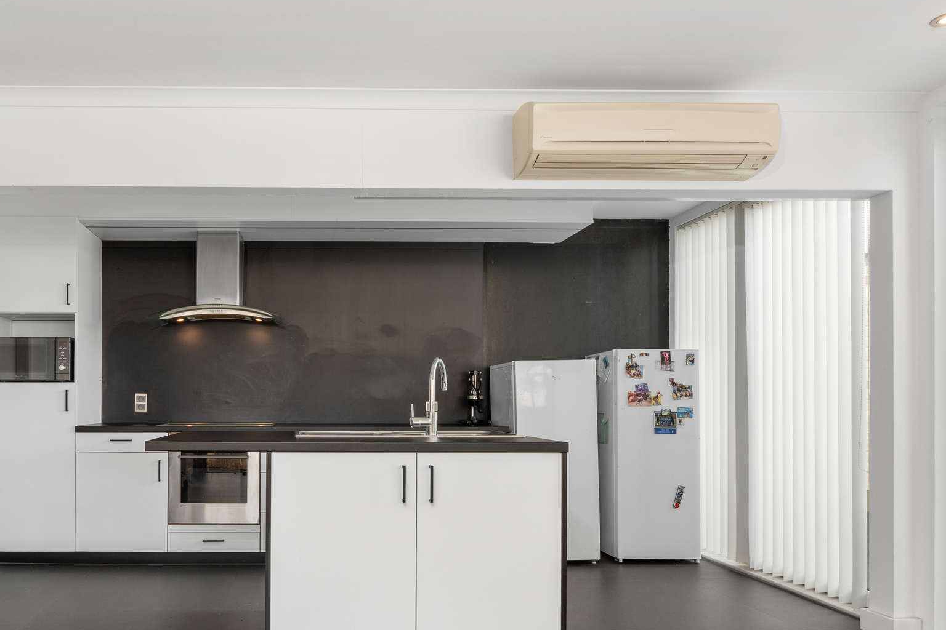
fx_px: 657
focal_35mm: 25
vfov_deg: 51.0
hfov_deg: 69.2
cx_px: 305
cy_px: 375
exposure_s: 1/5
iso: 250
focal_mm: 16
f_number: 11
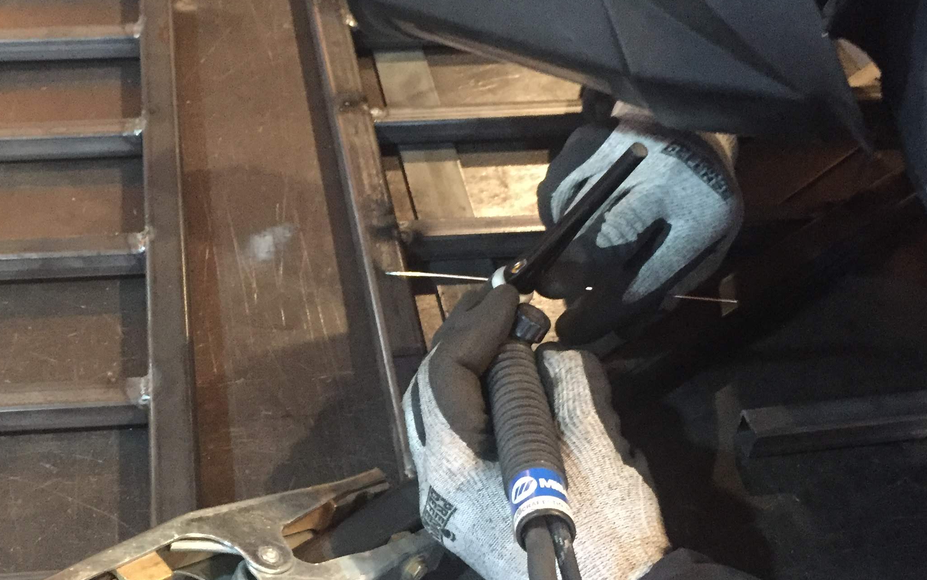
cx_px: 286
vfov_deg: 26.3
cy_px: 333
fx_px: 1238
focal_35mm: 49
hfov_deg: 40.4
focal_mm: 4.15
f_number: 2.2
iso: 400
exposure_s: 1/15
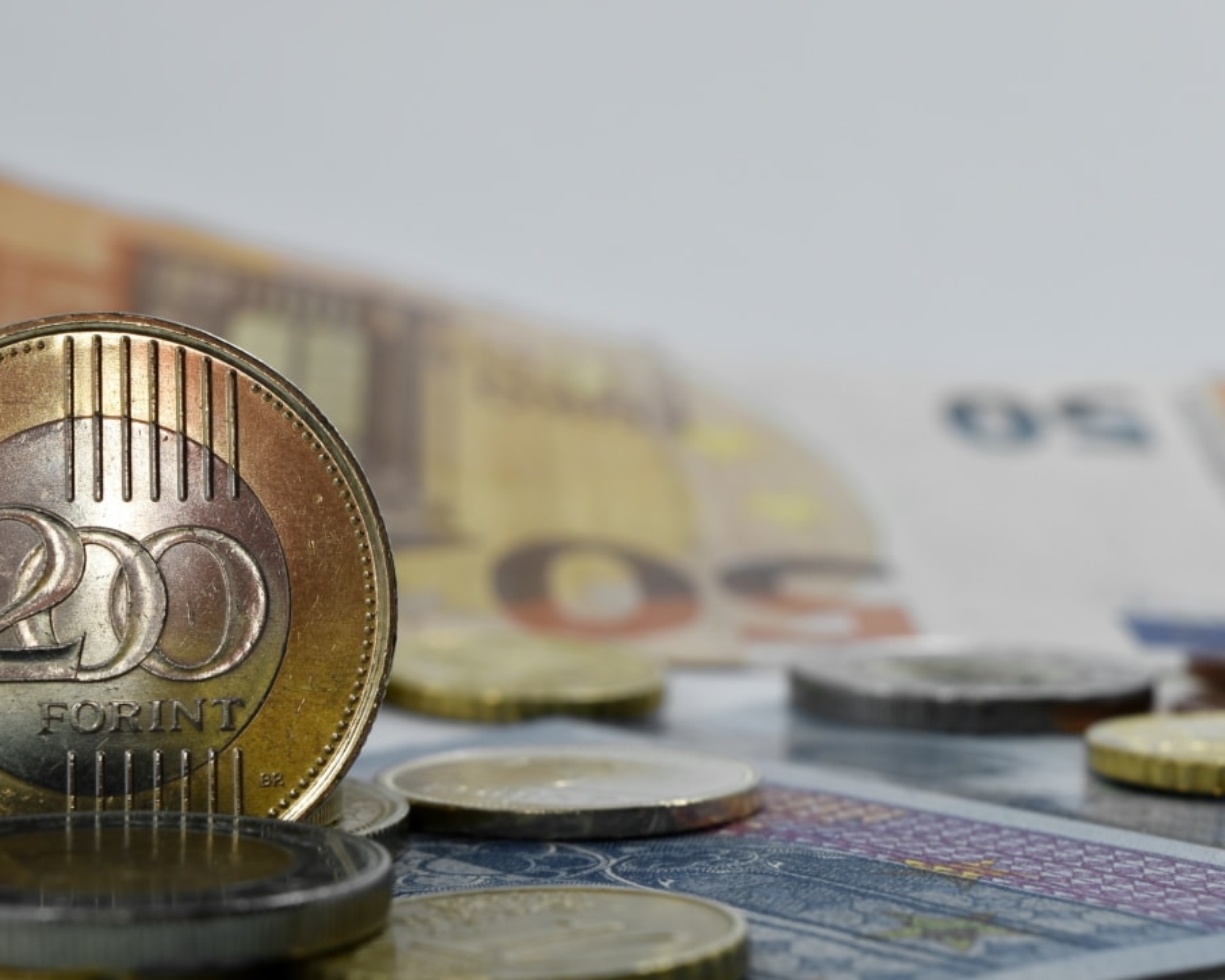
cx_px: 532
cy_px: 505
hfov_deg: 18.7
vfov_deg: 15.0
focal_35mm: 103
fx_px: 3721
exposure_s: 1/100
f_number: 13
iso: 110
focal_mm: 55
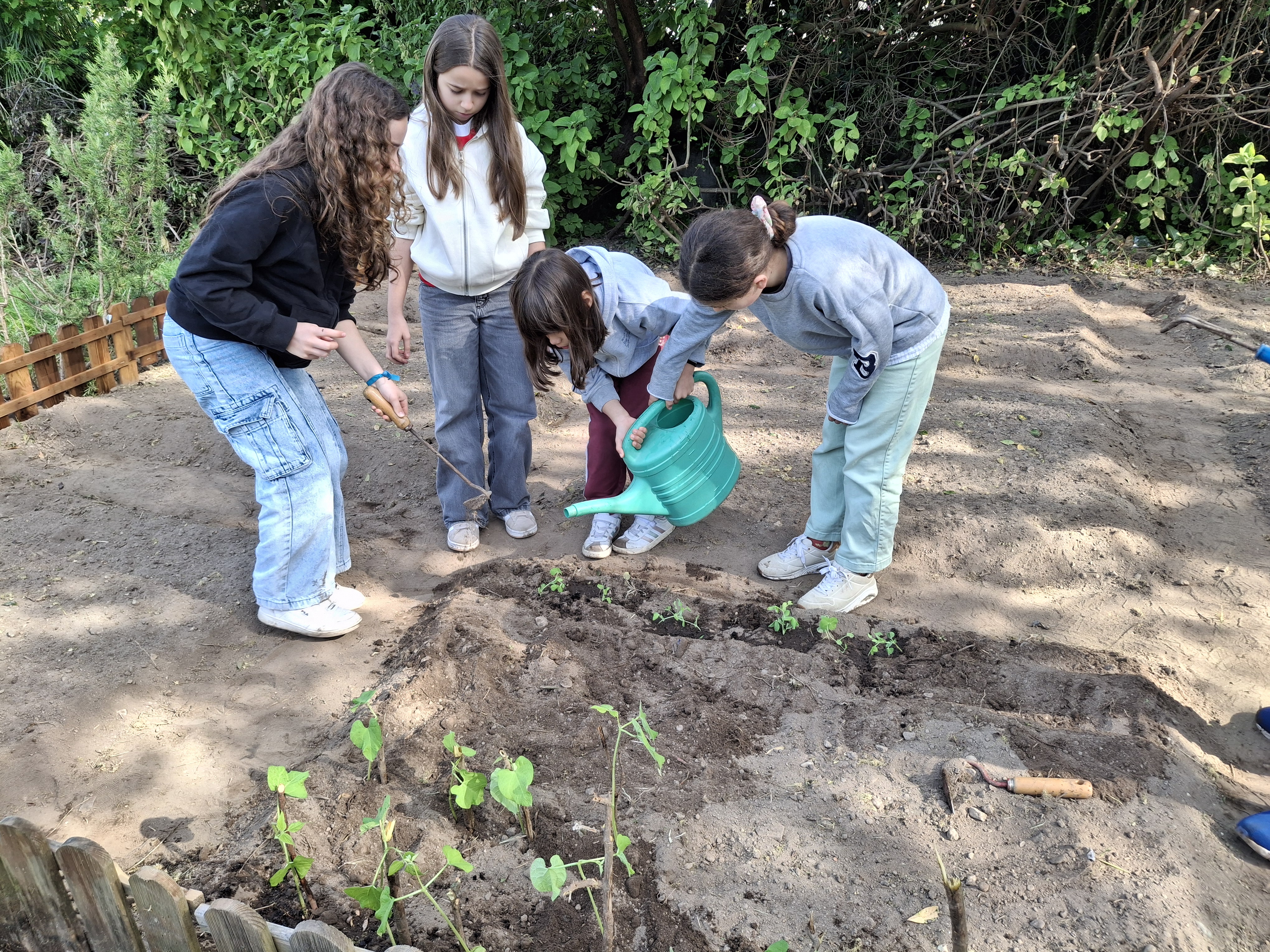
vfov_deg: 54.9
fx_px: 917
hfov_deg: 69.4
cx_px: 635
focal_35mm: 25
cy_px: 476
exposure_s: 1/232
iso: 32
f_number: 1.8
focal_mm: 4.69
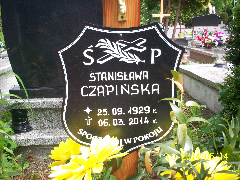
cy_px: 90
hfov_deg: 51.4
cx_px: 120
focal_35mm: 36
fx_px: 250
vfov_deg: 39.7
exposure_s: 1/109
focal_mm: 6
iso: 100
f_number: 4.5
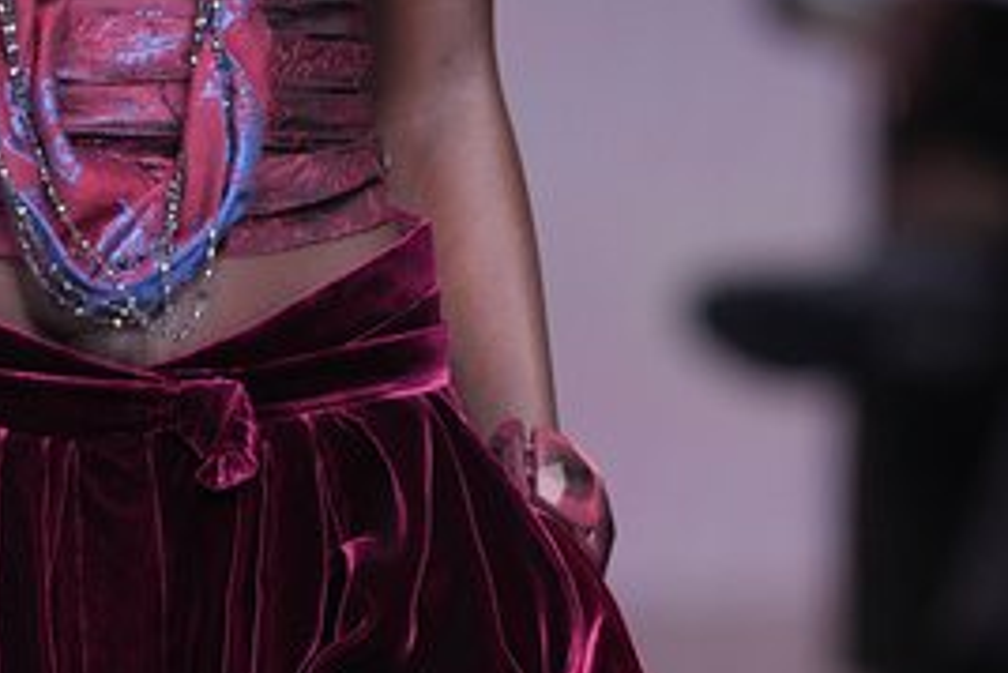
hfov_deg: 2.7
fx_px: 21375
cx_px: 557
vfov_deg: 1.8
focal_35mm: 763
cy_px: 664
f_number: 2.8
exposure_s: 1/250
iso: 400
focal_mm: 200
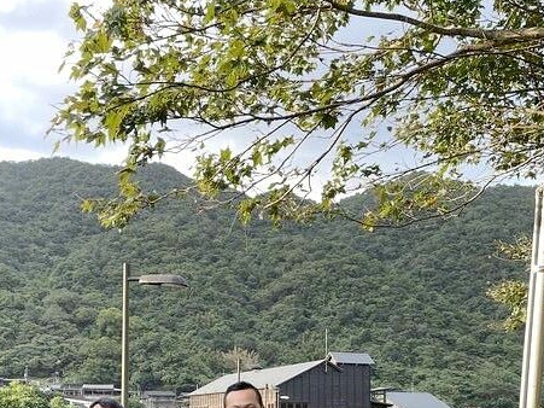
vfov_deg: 30.1
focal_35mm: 45
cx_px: 210
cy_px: 401
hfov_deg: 41.8
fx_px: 707
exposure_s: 1/121
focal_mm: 4.2
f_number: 1.6
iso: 50
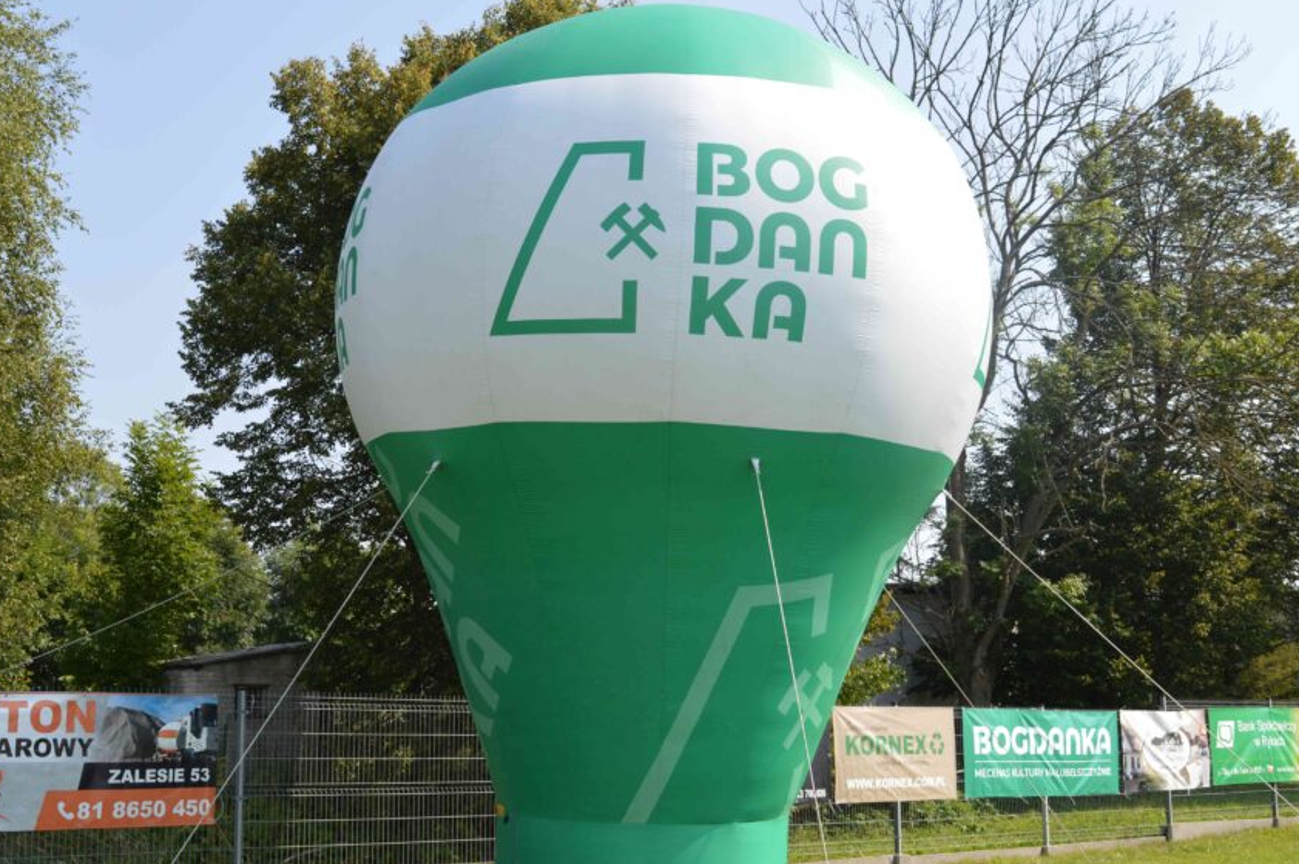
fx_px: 1644
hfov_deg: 43.0
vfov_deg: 29.4
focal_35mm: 46
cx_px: 549
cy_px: 459
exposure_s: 1/200
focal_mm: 25
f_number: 8
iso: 100
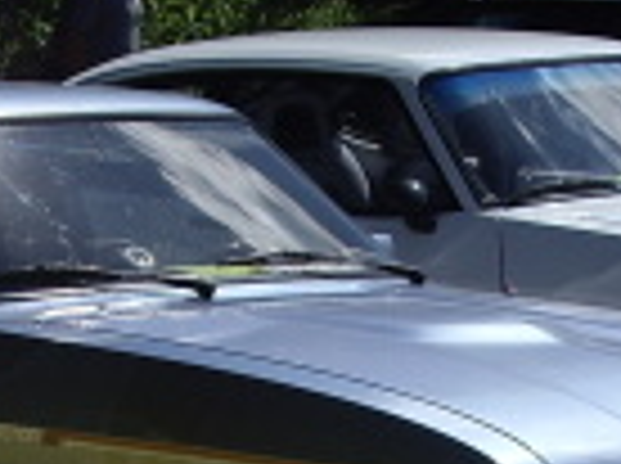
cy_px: 671
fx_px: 3958
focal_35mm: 221
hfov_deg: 9.0
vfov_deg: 6.6
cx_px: 374
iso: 50
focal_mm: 7.9
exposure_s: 1/640
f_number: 5.6
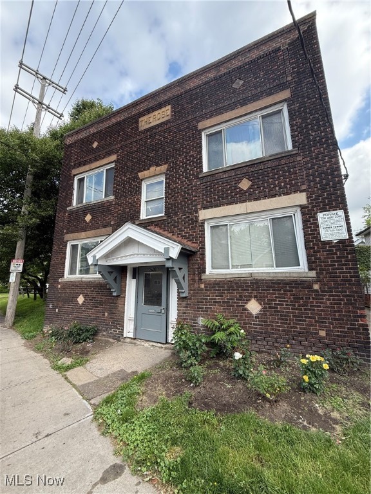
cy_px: 247
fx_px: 200
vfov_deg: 102.1
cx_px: 186
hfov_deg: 85.7
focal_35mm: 14
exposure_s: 1/455
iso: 50
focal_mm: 2.22
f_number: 2.2
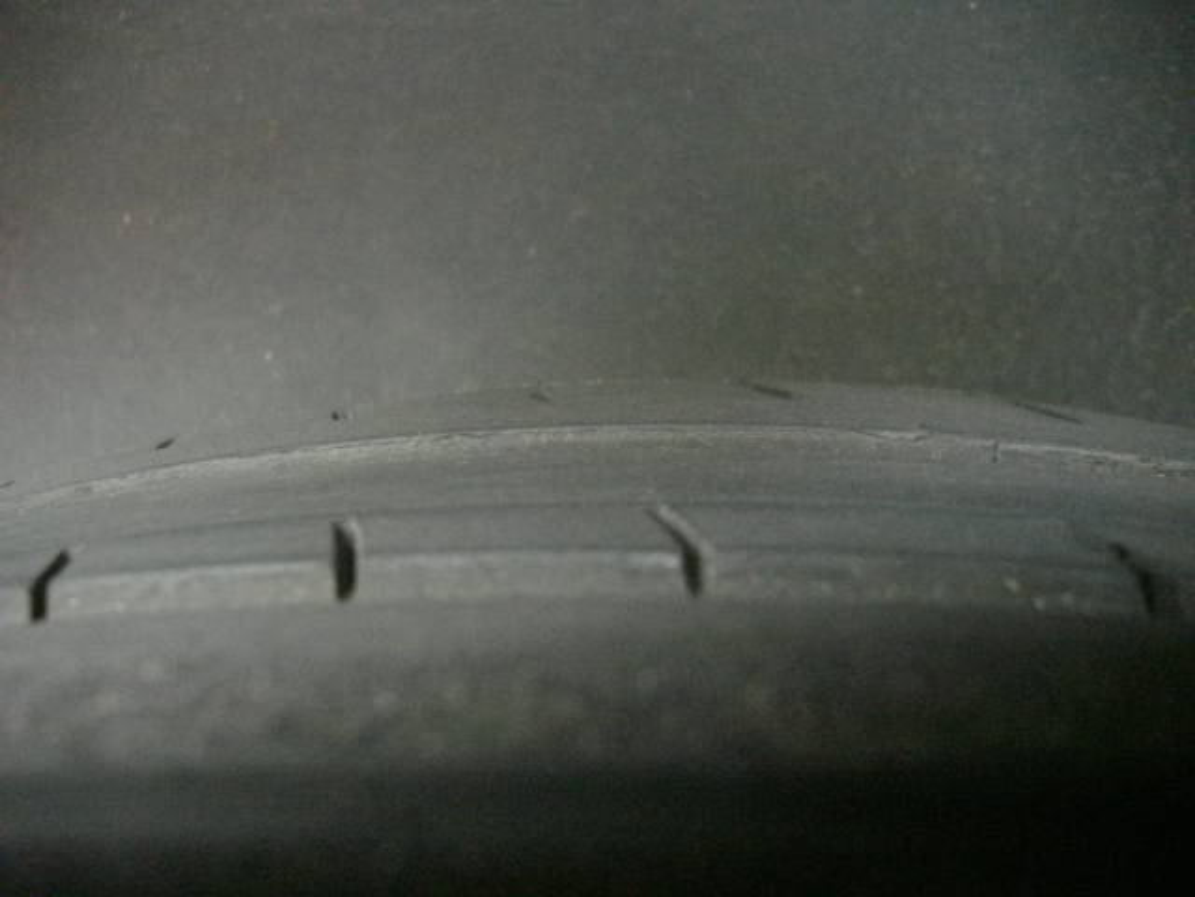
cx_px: 598
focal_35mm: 37
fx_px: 1277
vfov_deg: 38.7
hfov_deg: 50.1
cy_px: 448
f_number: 2.8
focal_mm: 6.2
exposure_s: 1/13
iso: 800
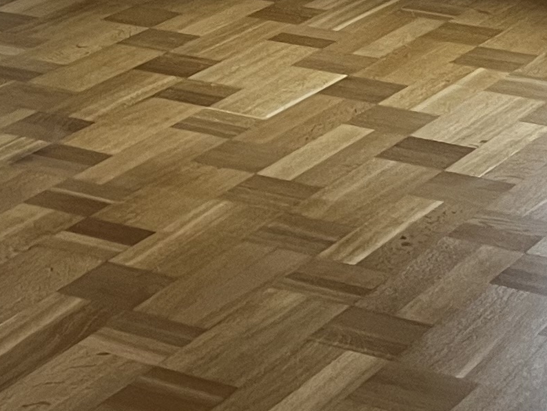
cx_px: 135
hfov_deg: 14.9
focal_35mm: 132
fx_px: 2086
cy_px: -171
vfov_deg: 10.9
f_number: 1.5
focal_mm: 5.7
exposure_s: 1/50
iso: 125
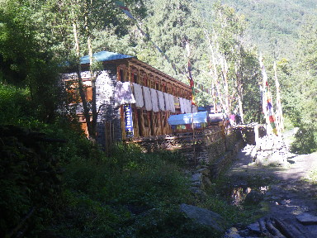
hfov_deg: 44.8
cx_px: 158
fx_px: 385
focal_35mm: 42
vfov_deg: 34.3
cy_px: 119
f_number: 4.2
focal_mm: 7.5
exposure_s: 1/60
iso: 64
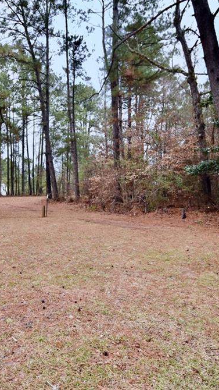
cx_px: 58
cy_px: 193
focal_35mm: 24
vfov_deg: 76.3
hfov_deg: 46.2
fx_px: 248
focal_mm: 10
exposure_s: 1/125
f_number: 5.6
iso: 280
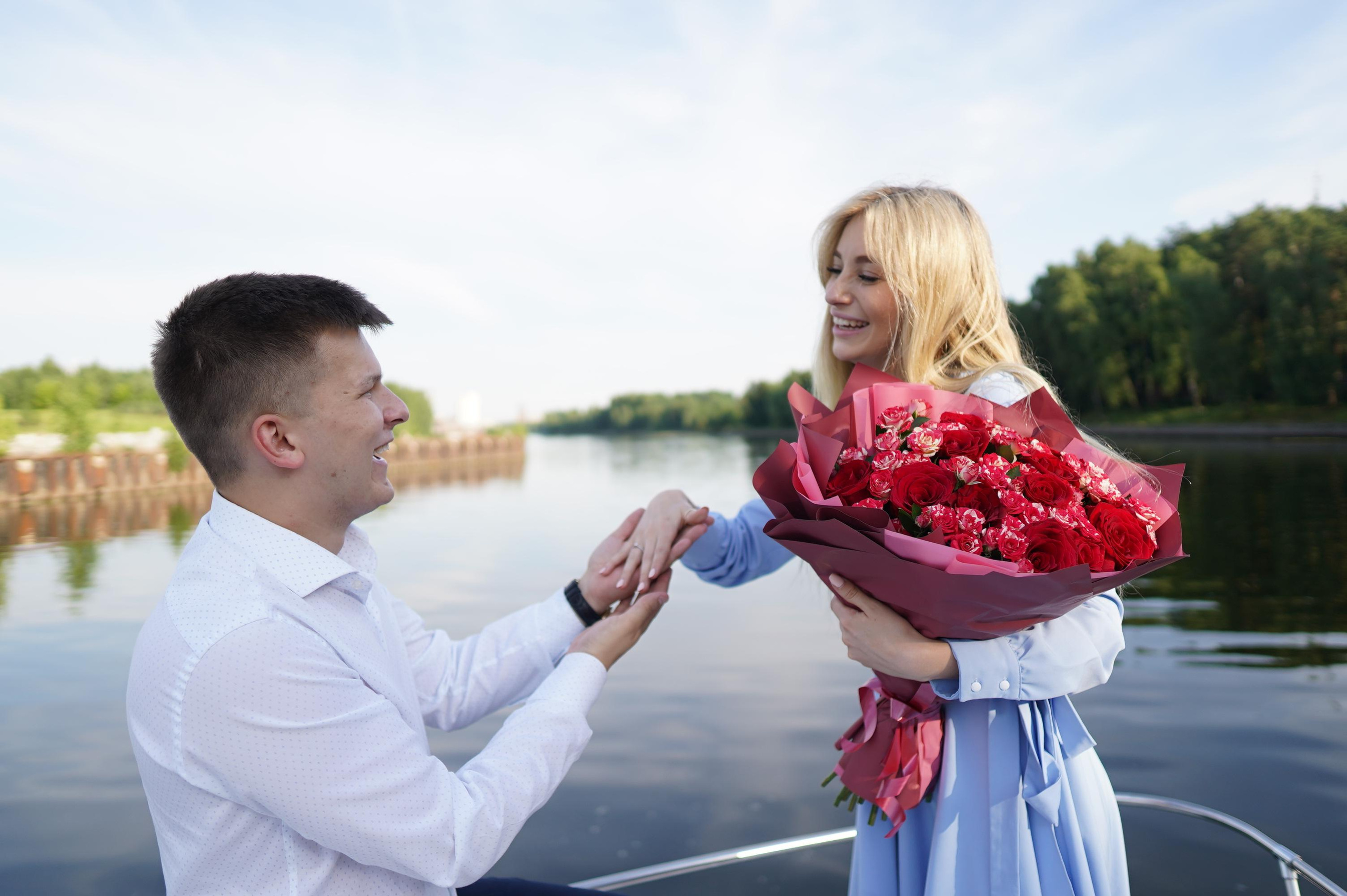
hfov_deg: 73.8
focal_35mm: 24
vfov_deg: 53.0
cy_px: 448
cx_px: 674
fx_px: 897
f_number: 1.4
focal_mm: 16
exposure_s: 1/3200
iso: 100
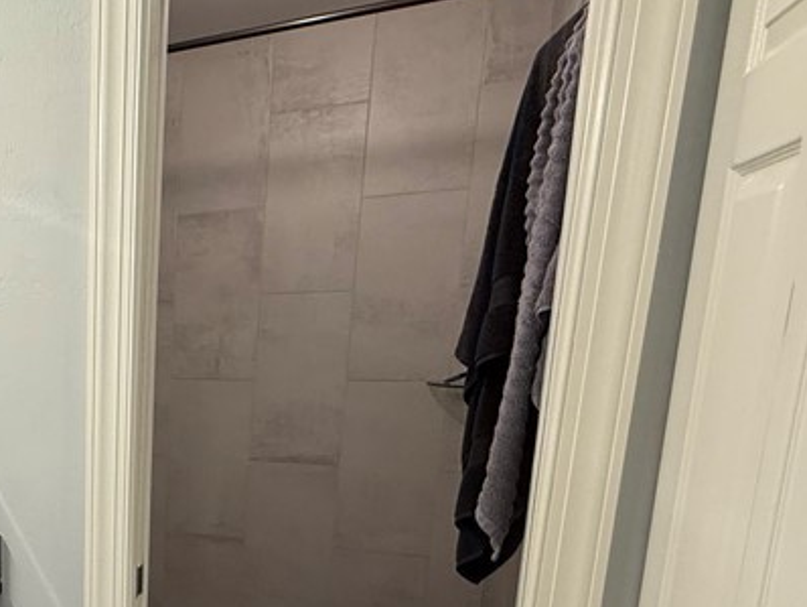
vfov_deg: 38.0
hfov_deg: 40.8
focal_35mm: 36
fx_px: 840
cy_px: 499
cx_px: -89
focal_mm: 2.22
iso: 200
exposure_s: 1/60
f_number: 2.2
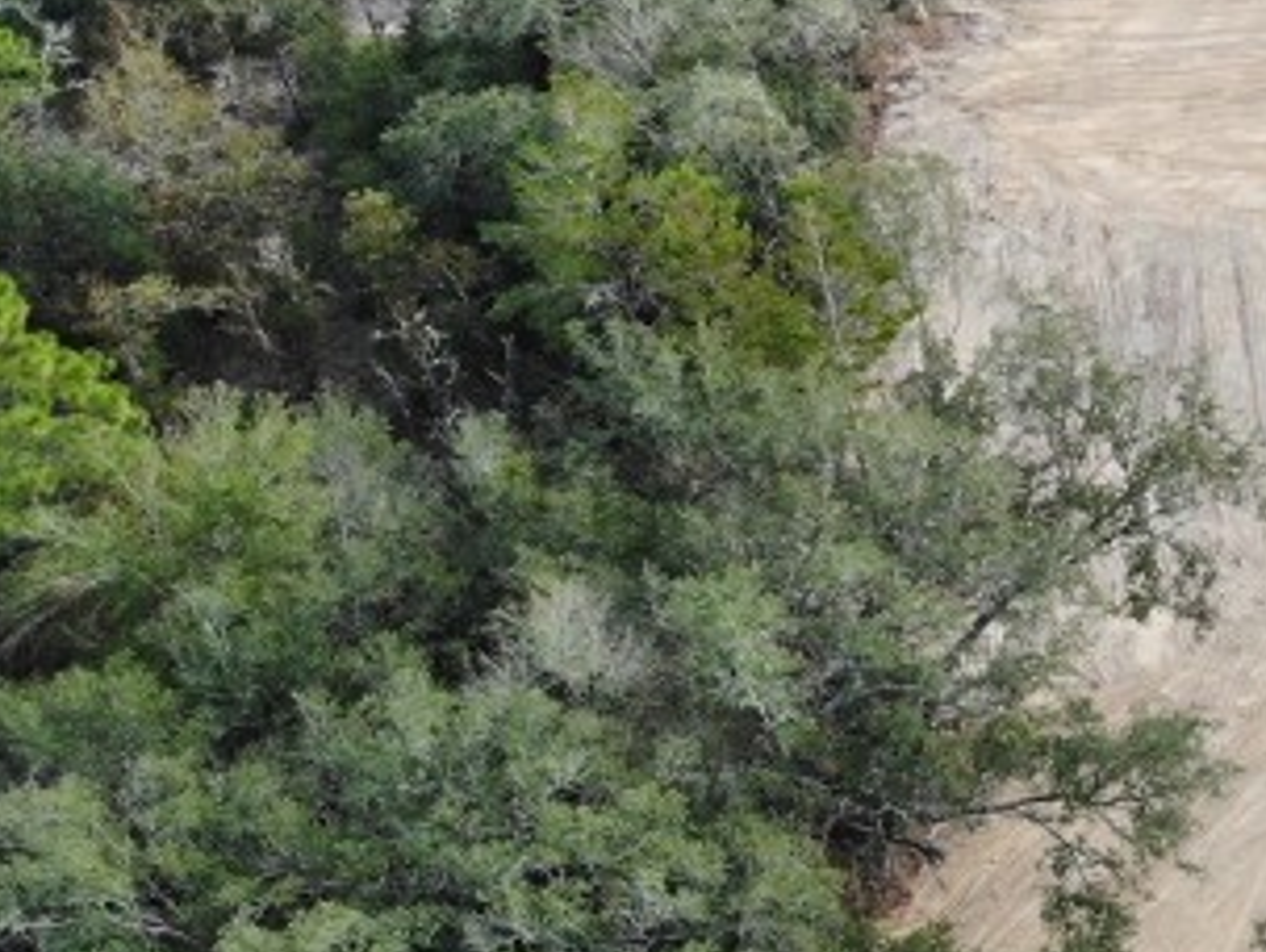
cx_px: 1914
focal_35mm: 81
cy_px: 238
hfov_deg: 20.5
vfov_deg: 18.1
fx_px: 2966
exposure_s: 1/57.7
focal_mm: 4.5
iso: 100
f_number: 2.8
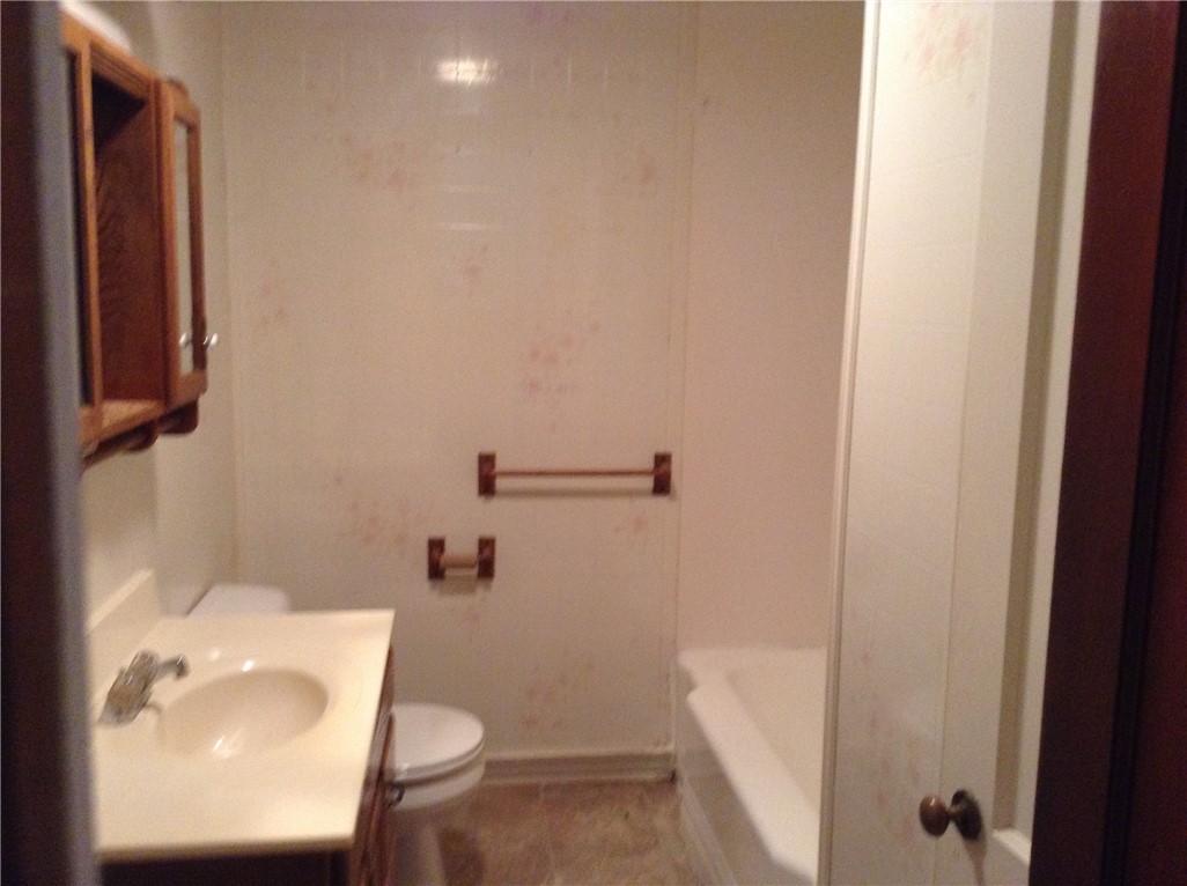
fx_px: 1130
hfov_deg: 55.4
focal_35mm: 33
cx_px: 594
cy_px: 443
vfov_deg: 42.8
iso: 200
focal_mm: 3.3
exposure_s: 1/17
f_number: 2.4
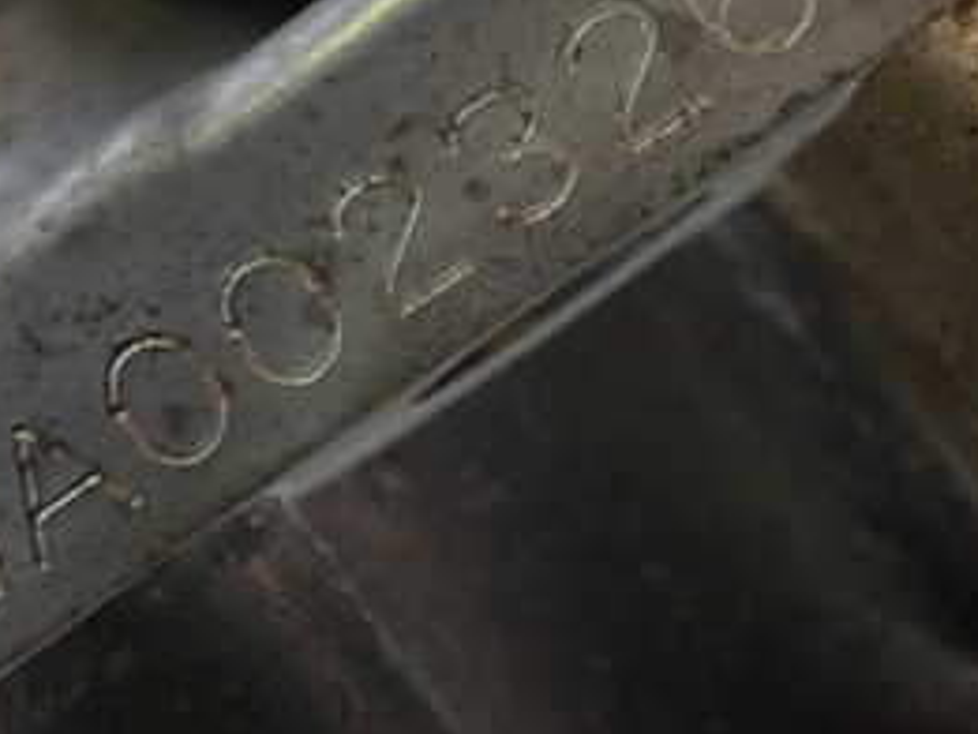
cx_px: 476
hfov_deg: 28.1
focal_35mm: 69
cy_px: 86
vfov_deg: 20.9
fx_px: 1950
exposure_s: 1/30
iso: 400
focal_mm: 5.4
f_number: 2.3
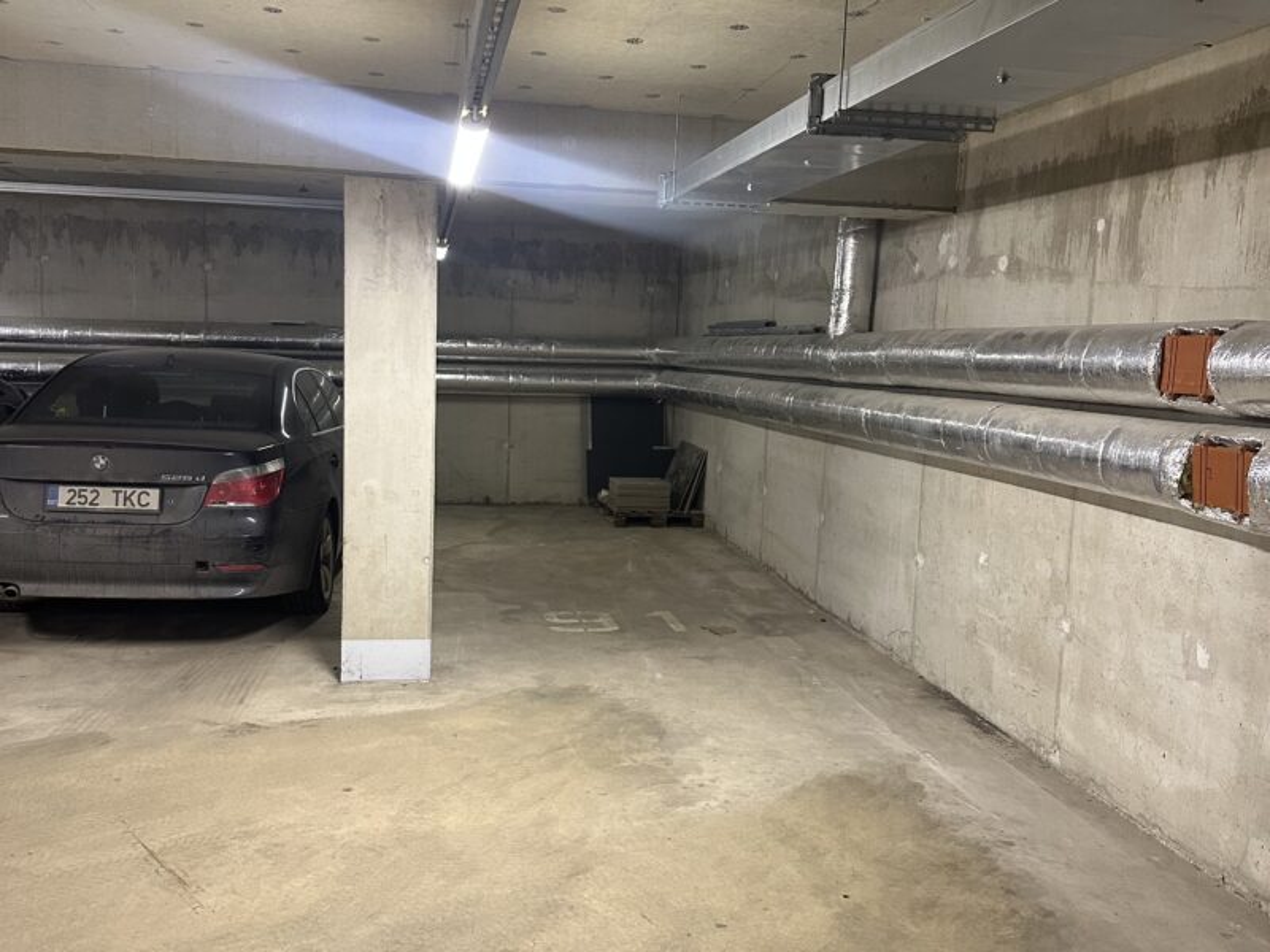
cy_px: 476
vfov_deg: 56.8
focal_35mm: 24
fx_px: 881
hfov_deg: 71.6
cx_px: 635
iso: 400
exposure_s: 1/50
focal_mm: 6.86
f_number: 1.78
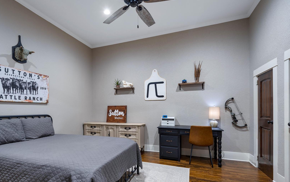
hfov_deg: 90.5
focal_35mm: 18
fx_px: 142
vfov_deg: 64.4
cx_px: 124
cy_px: 110
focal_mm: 14
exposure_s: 1/2
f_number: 4
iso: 200
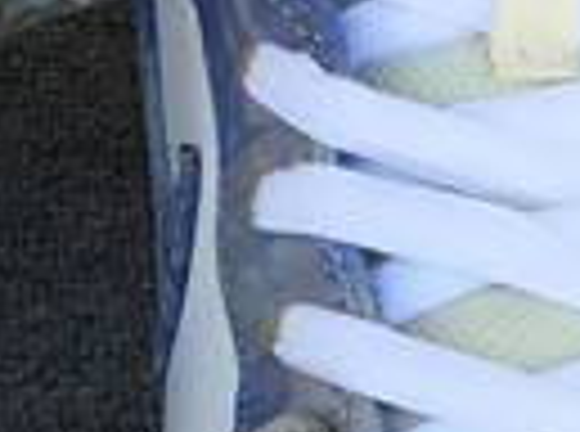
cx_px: -76
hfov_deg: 9.1
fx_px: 3626
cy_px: 326
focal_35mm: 217
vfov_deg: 6.8
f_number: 2.4
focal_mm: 3.3
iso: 25
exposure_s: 1/309
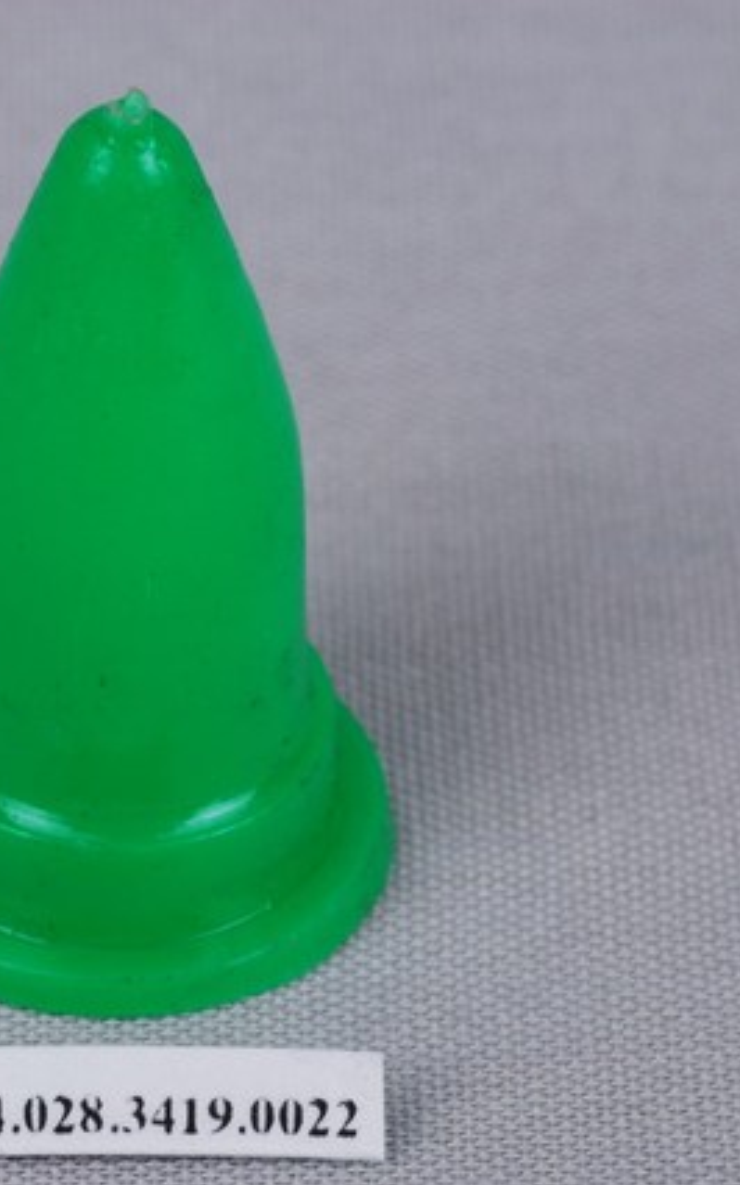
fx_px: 4456
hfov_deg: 9.5
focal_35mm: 138
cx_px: 145
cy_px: 592
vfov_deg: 15.1
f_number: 32
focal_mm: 60
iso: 100
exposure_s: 1/60
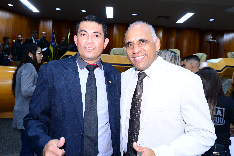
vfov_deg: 43.6
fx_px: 195
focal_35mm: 30
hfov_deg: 61.9
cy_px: 78
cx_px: 117
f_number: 7.1
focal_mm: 30
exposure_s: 1/60
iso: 2500
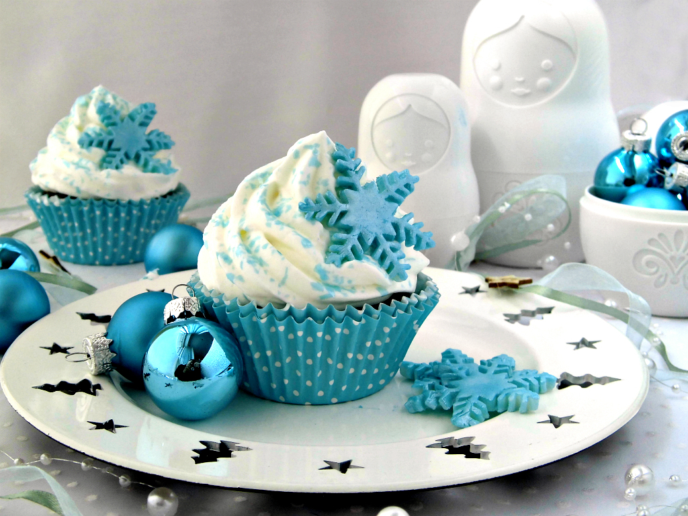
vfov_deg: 30.9
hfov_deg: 40.4
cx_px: 344
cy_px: 258
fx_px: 934
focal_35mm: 47
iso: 100
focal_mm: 8.3
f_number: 3.4
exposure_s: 1/100
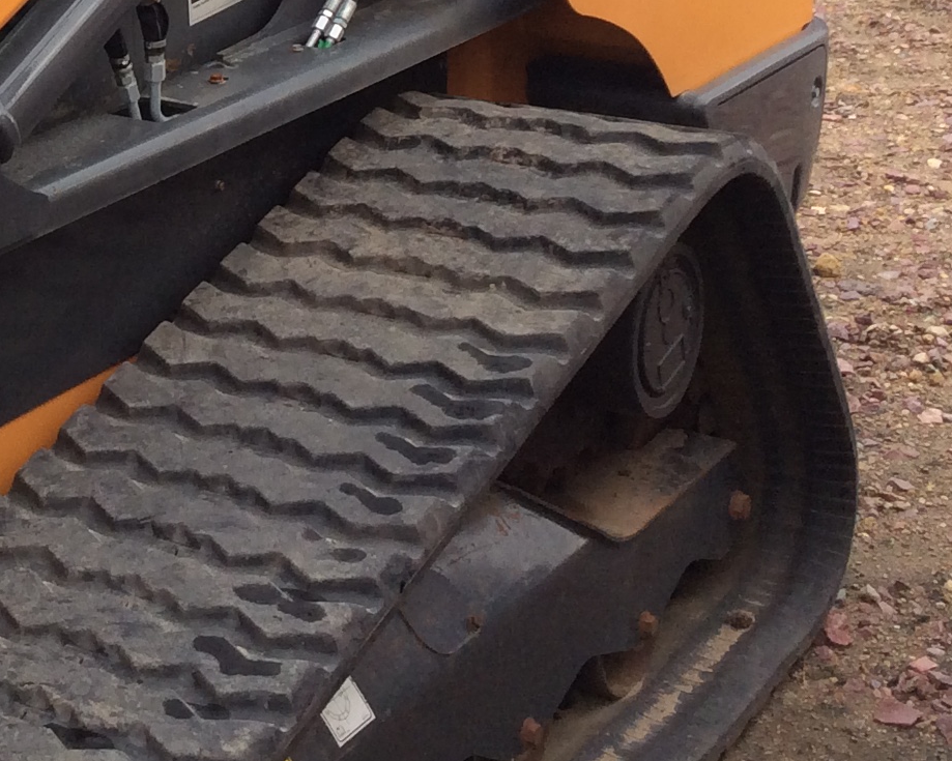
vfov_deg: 17.0
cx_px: -117
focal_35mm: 88
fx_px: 2479
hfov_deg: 20.6
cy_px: -52
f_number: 2.4
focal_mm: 3.3
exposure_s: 1/330
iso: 32
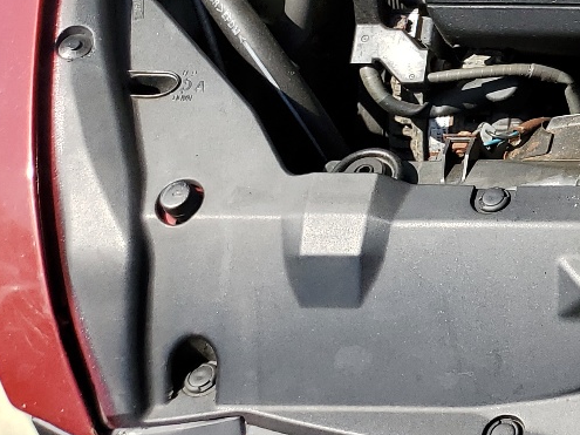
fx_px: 1407
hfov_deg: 19.5
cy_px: -109
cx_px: 927
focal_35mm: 84
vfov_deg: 16.7
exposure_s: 1/1667
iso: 50
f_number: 1.5
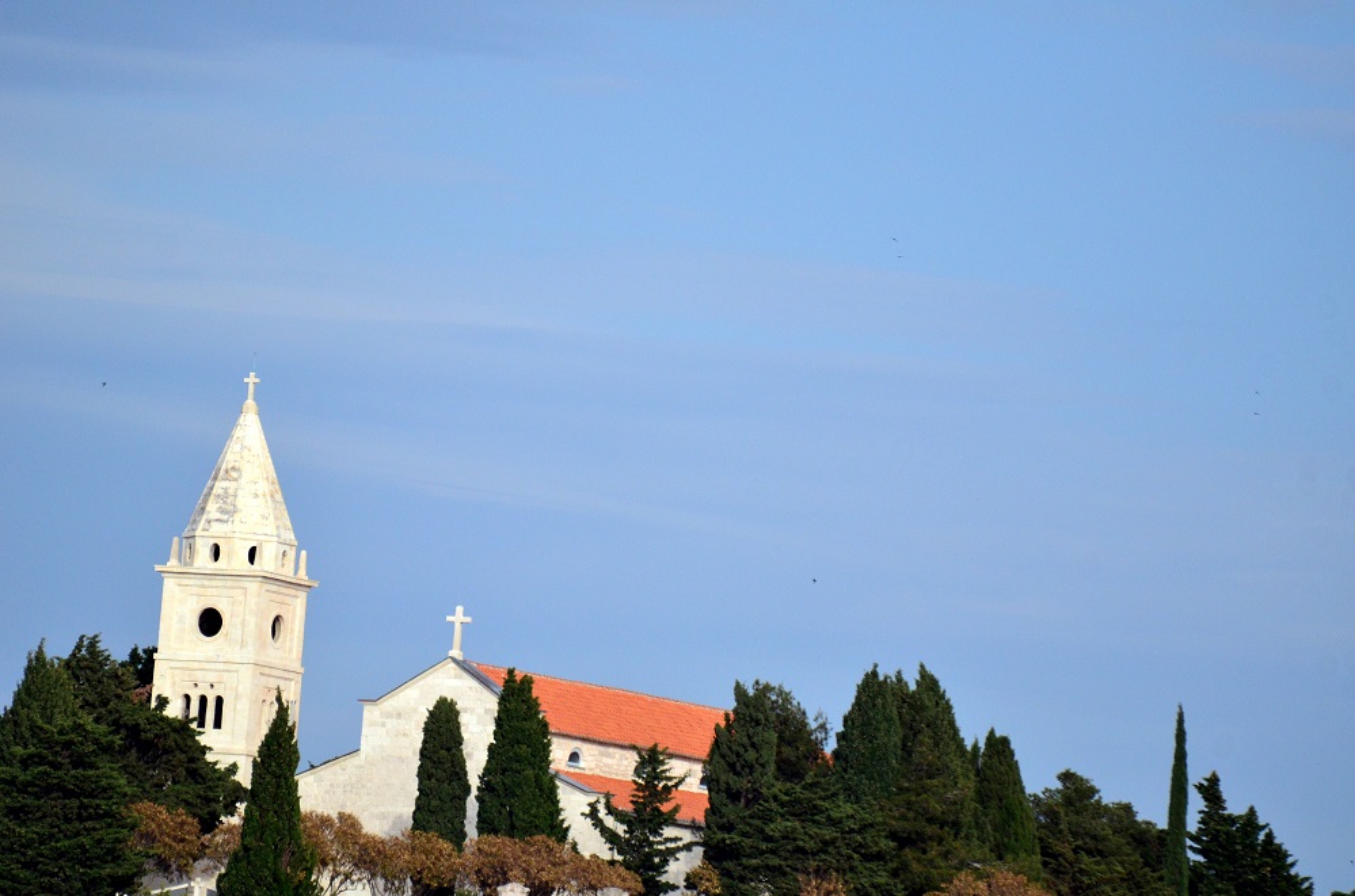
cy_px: 448
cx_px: 678
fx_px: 16897
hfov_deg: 4.6
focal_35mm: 450
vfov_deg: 3.0
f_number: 5.6
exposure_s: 1/3200
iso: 800
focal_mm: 300
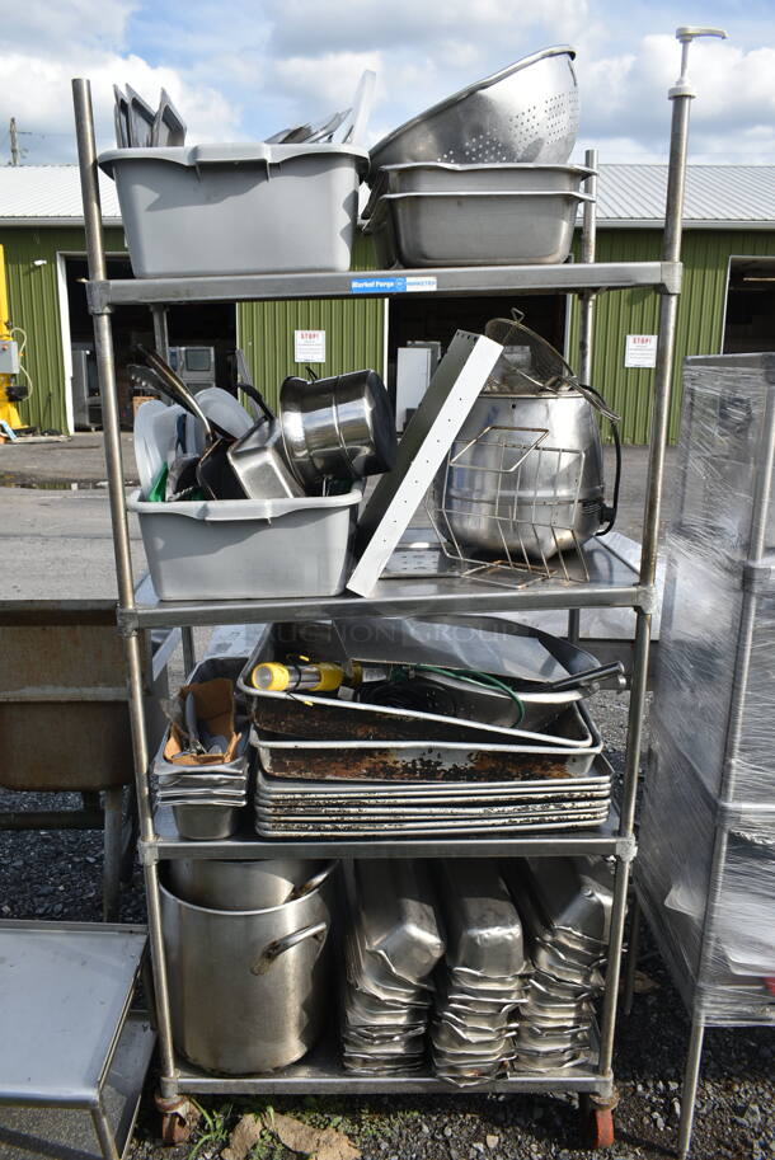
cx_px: 388
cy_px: 580
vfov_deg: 67.3
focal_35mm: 27
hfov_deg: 48.0
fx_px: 870
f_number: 8
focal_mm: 18
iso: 100
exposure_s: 1/250
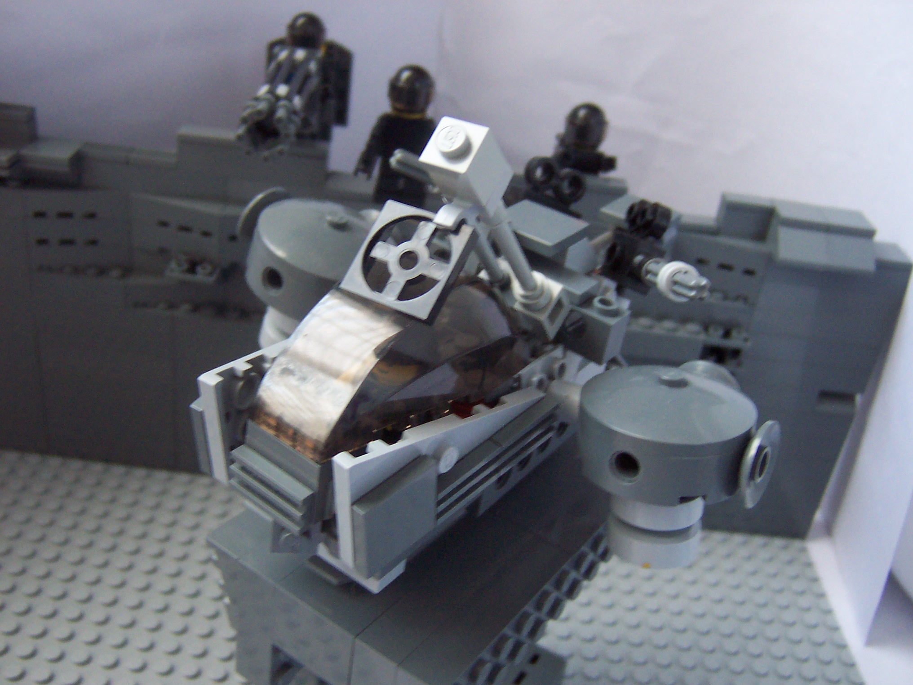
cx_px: 456
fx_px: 950
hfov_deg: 51.4
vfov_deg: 39.7
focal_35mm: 36
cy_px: 342
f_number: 2.8
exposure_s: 1/15
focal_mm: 5.6
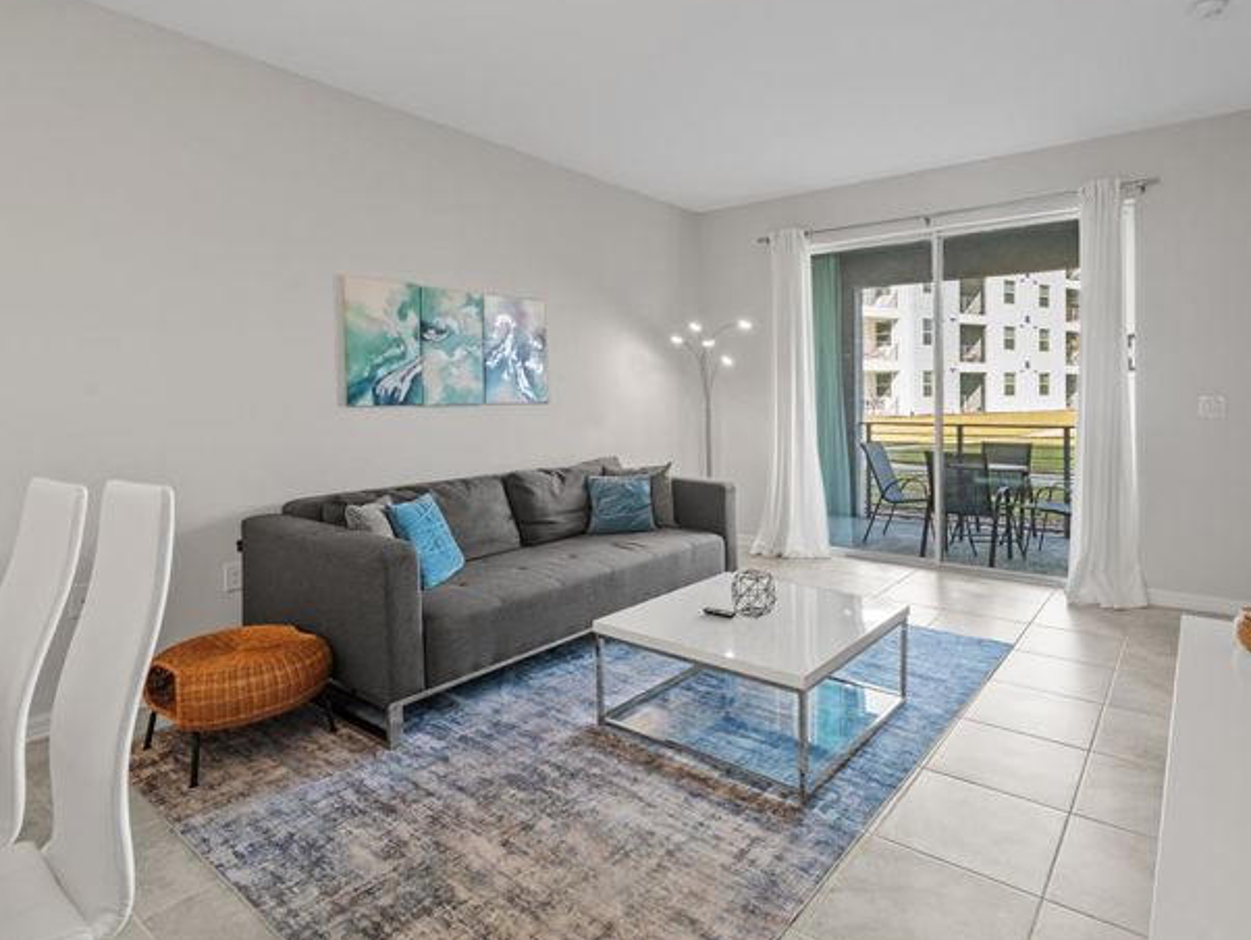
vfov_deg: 71.6
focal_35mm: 18
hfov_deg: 87.5
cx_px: 683
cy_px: 459
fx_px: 651
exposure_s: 1/4
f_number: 8
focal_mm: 16
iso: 200
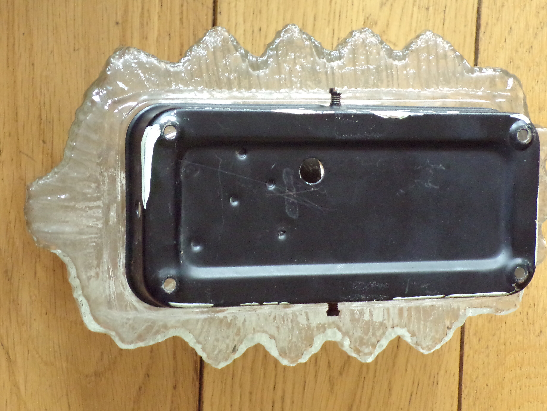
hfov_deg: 27.8
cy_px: 206
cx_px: 266
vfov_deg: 21.0
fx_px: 1106
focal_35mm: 70
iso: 639
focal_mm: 10.1
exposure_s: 1/17
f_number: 3.7
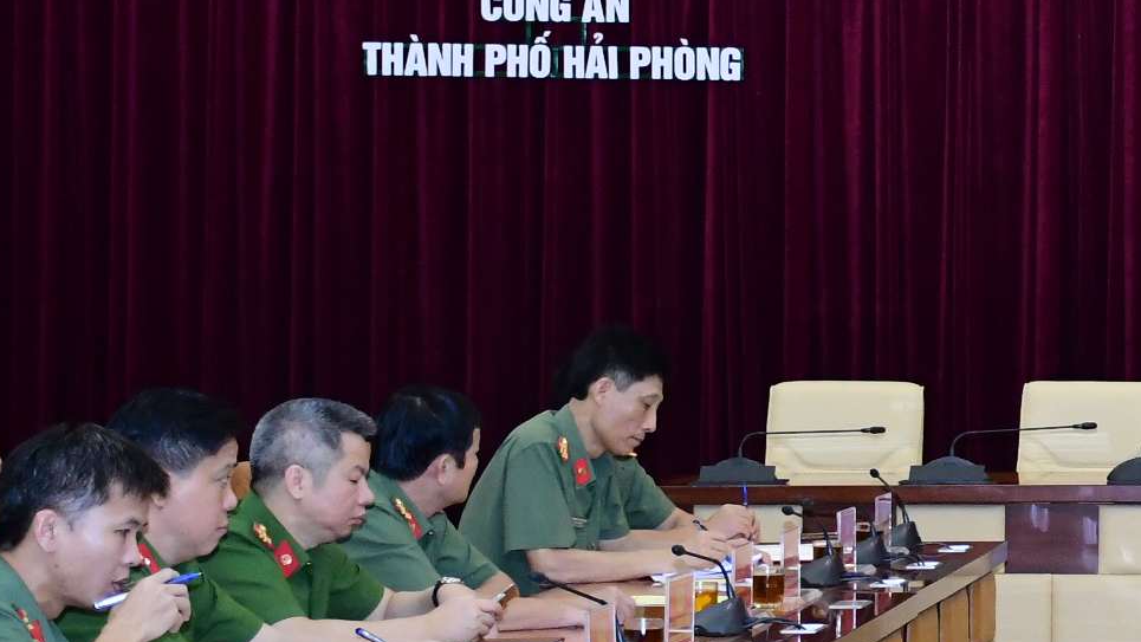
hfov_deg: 14.0
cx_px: 1618
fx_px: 4387
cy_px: 166
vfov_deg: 8.4
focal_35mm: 145
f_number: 5
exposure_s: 1/200
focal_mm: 32
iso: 2500
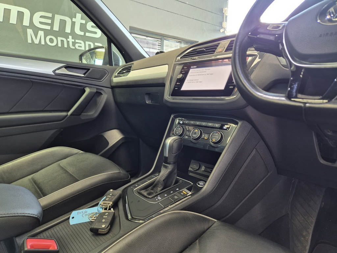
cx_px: 168
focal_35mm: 23
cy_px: 126
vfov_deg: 58.9
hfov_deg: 73.9
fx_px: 224
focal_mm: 5.4
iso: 200
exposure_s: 1/50
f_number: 1.8
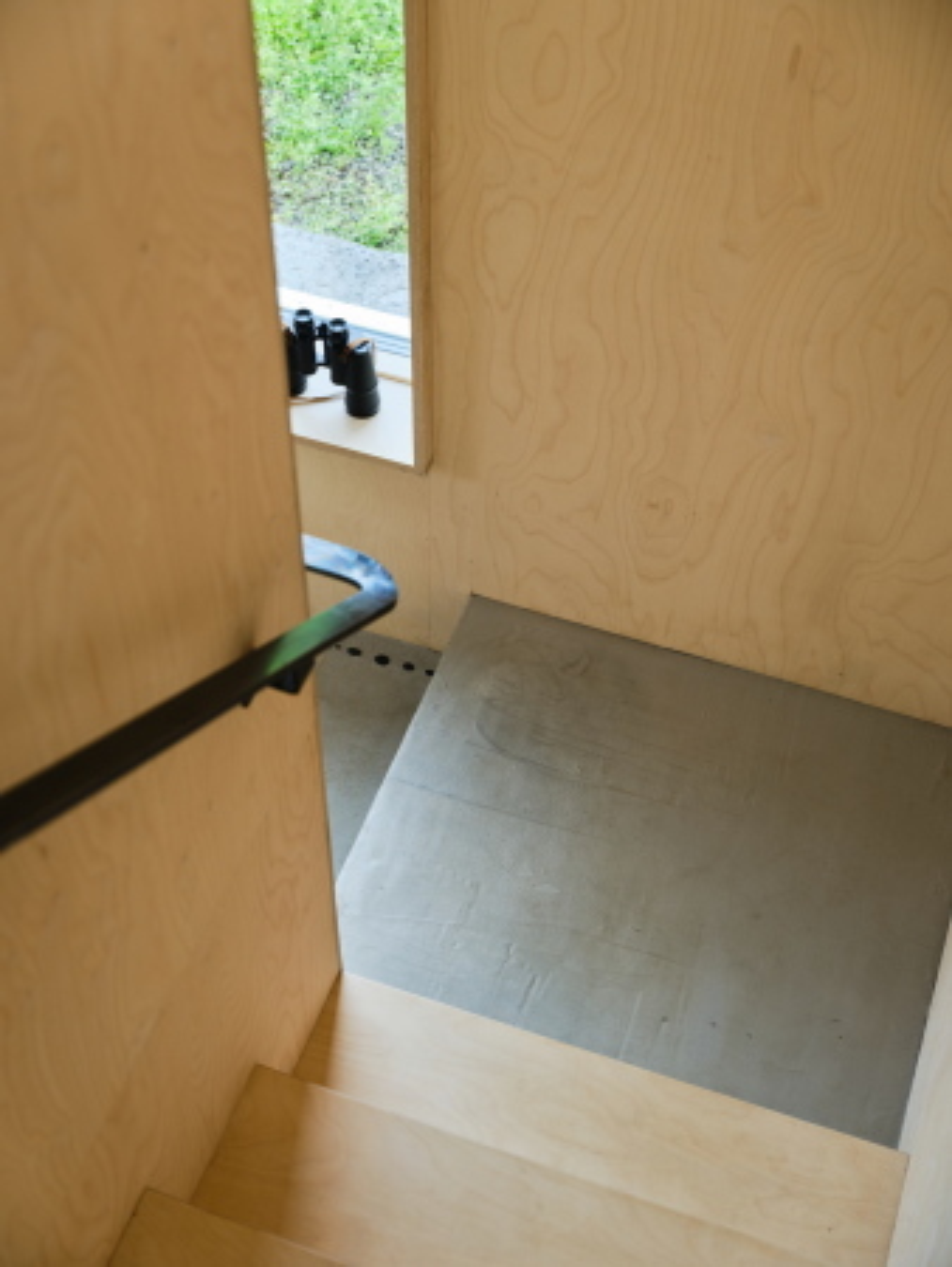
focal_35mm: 51
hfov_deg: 28.6
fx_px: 1868
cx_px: 476
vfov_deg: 37.5
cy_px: 634
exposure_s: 1/80
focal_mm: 64
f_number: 4
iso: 400
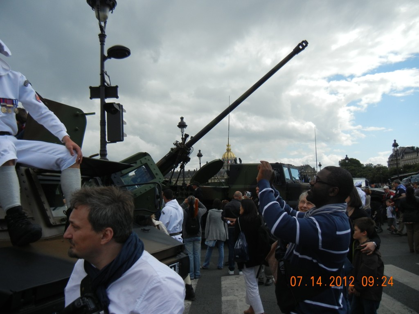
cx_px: 210
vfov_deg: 46.8
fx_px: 363
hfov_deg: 60.0
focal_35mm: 30
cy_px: 157
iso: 160
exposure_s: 1/468
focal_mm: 5.4
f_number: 7
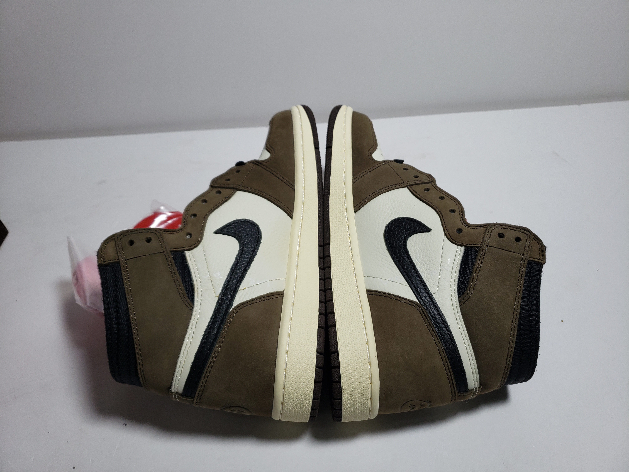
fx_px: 472
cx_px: 314
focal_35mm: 26
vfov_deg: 53.1
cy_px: 236
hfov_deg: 67.3
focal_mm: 4.3
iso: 50
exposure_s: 1/715
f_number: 1.5
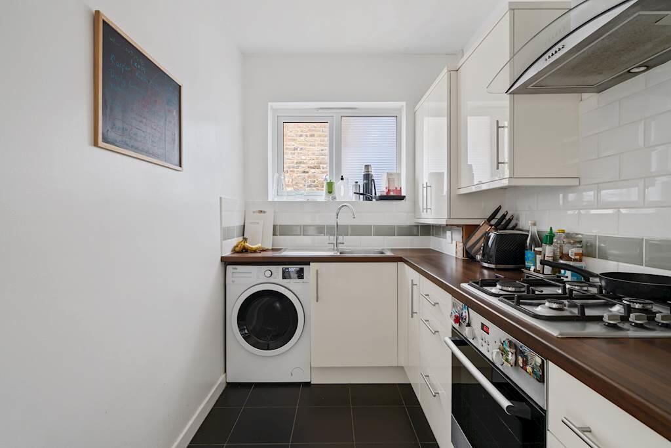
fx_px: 317
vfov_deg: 70.5
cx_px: 336
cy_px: 224
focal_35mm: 17
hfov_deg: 93.3
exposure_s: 1.3
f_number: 9
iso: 200
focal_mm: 17
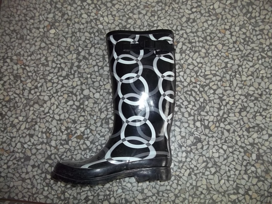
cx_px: 136
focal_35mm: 32
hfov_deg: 56.8
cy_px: 102
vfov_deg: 44.2
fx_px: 251
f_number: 2.9
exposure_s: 1/30
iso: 160
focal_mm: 5.7
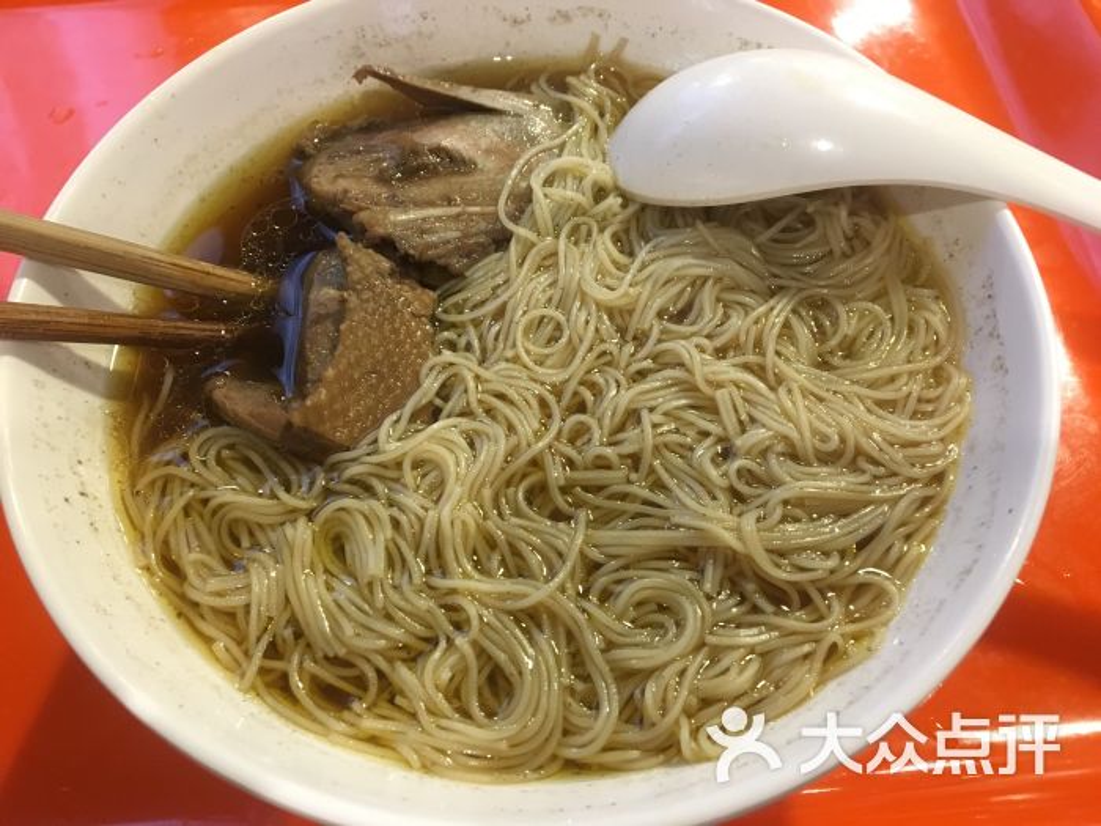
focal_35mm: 29
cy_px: 413
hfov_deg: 61.7
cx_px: 550
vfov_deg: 48.2
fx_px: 922
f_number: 2.2
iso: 200
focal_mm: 4.15
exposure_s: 1/33
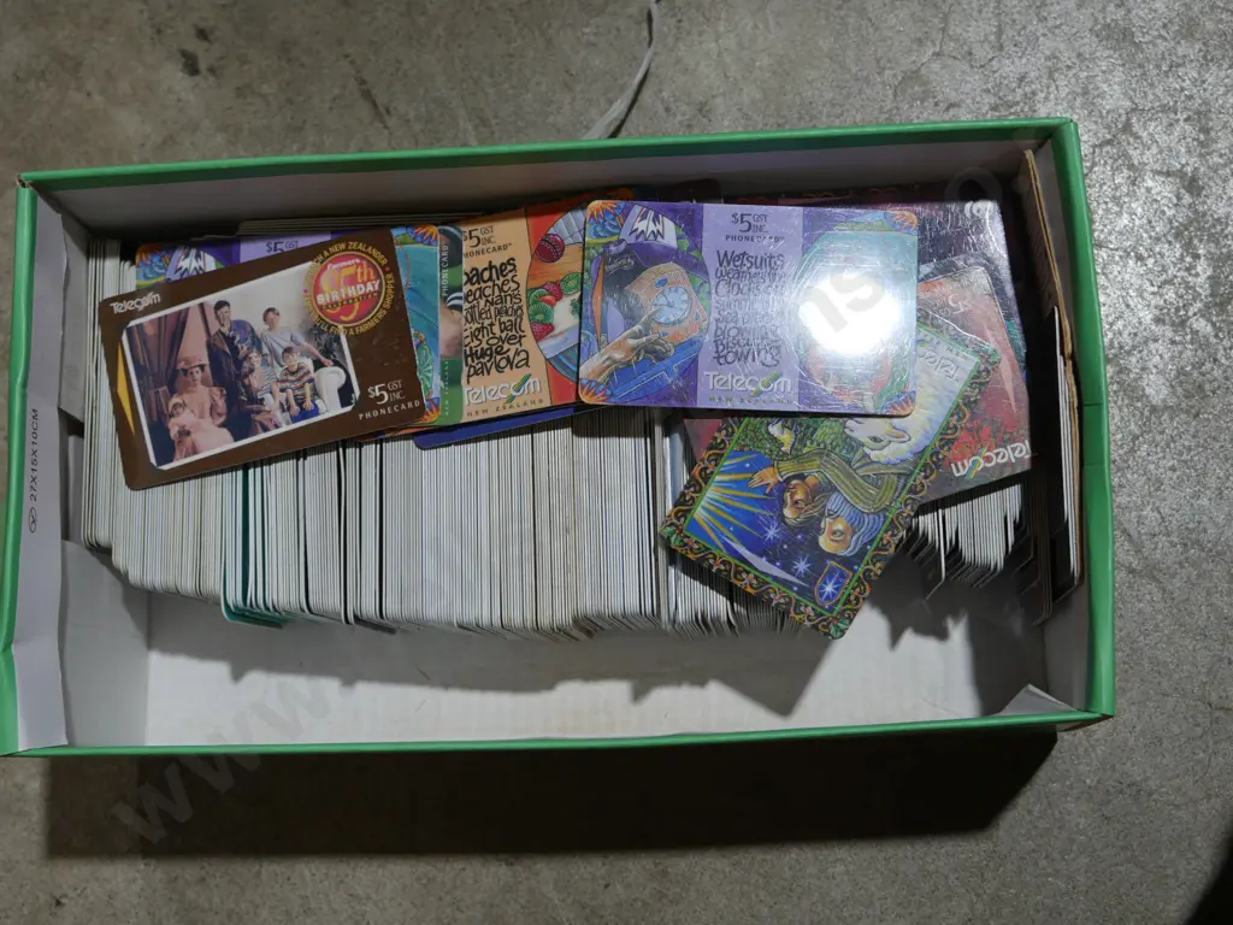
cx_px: 616
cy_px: 462
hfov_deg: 36.8
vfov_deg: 28.0
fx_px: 1852
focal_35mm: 52
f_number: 5.6
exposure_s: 1/60
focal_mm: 26
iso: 250
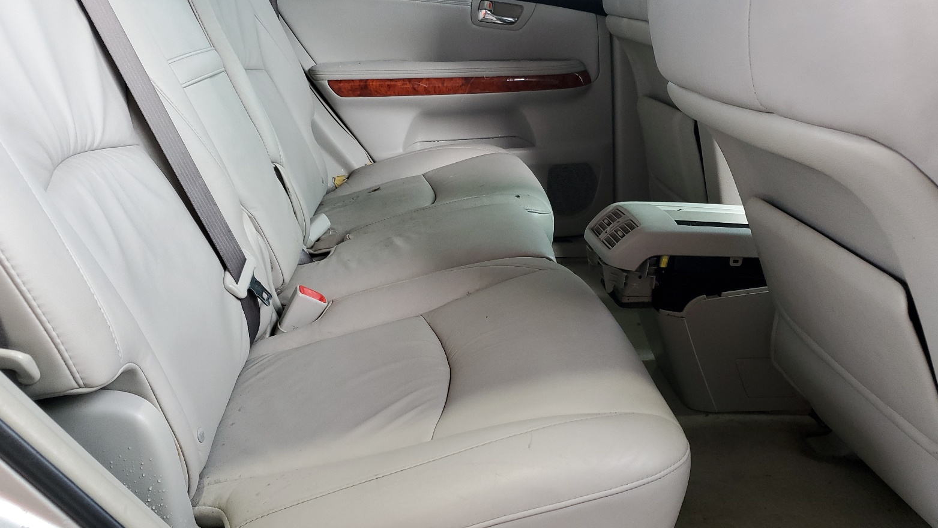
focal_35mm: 29
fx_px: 721
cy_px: 283
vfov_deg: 40.2
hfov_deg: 66.1
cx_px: 461
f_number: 1.5
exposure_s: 1/120
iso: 91
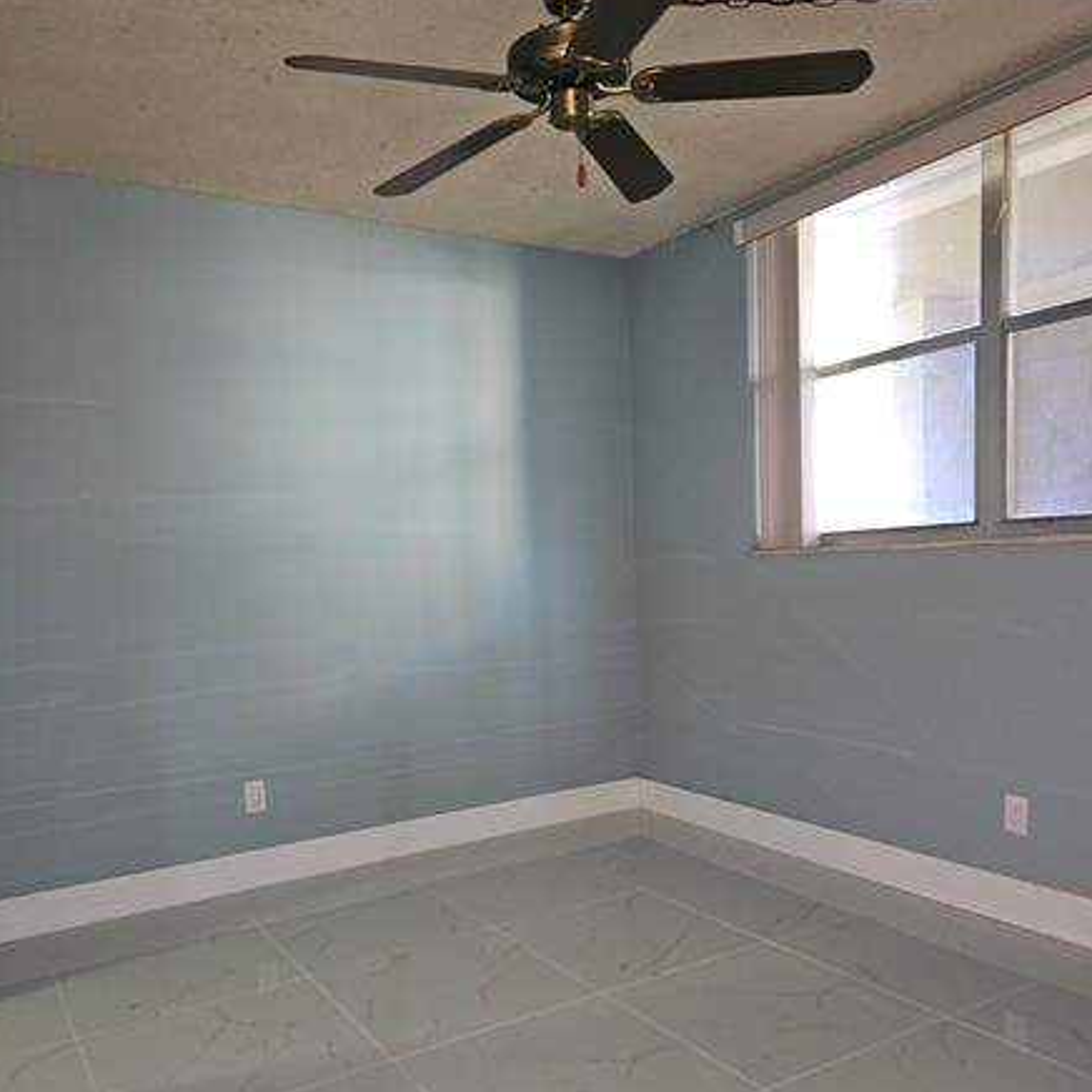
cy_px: 649
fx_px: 999
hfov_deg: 57.3
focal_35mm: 28
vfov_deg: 56.9
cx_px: 538
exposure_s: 1/13
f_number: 1.7
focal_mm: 6.3
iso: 125
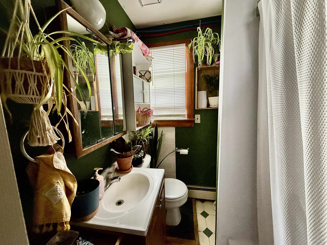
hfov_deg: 102.1
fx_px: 132
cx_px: 164
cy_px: 122
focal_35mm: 14
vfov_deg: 85.7
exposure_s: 1/99
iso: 250
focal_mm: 2.22
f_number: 2.2
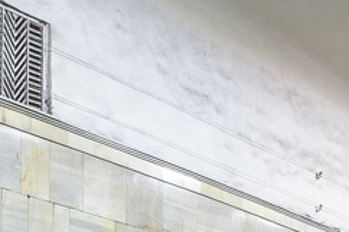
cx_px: -32
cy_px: 468
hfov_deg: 14.9
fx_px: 1298
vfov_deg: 9.5
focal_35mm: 134
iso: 320
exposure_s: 1/15
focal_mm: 18
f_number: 4
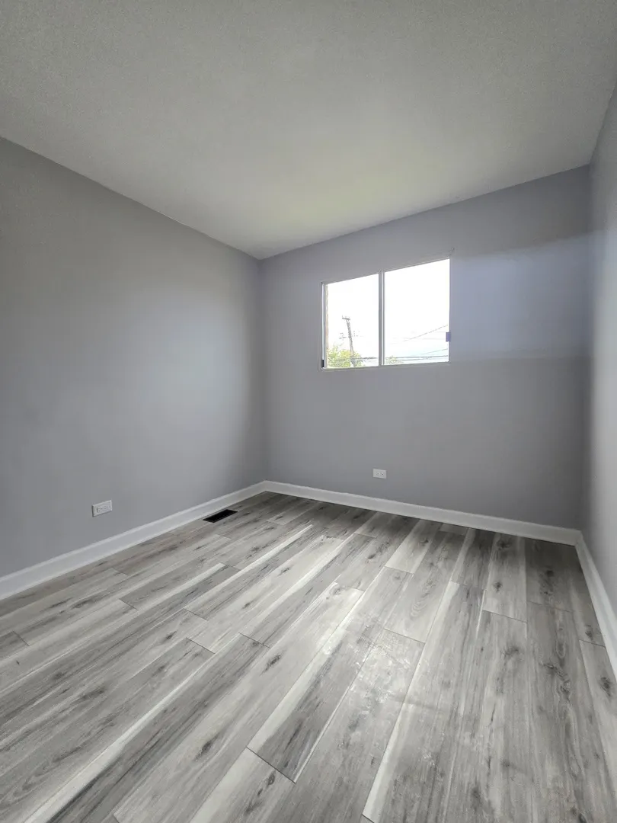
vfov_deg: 106.2
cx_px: 308
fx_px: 309
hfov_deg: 89.9
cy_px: 412
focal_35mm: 13
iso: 160
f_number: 2.2
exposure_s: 1/60.2
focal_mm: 2.2
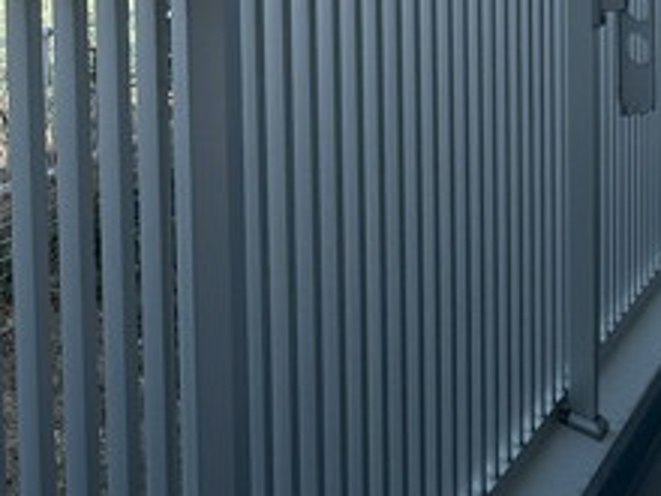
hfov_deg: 36.6
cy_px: -108
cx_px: 168
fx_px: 974
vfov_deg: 25.5
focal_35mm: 51
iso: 32
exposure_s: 1/704
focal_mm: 1.54
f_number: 2.4
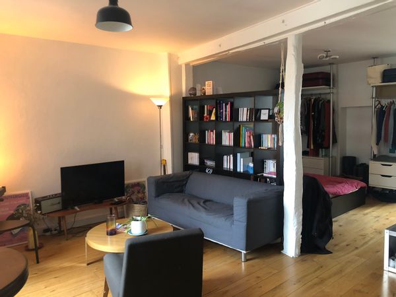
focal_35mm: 28
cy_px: 148
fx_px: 320
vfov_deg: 49.7
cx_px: 198
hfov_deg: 63.4
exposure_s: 1/9
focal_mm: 4
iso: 100
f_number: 1.8
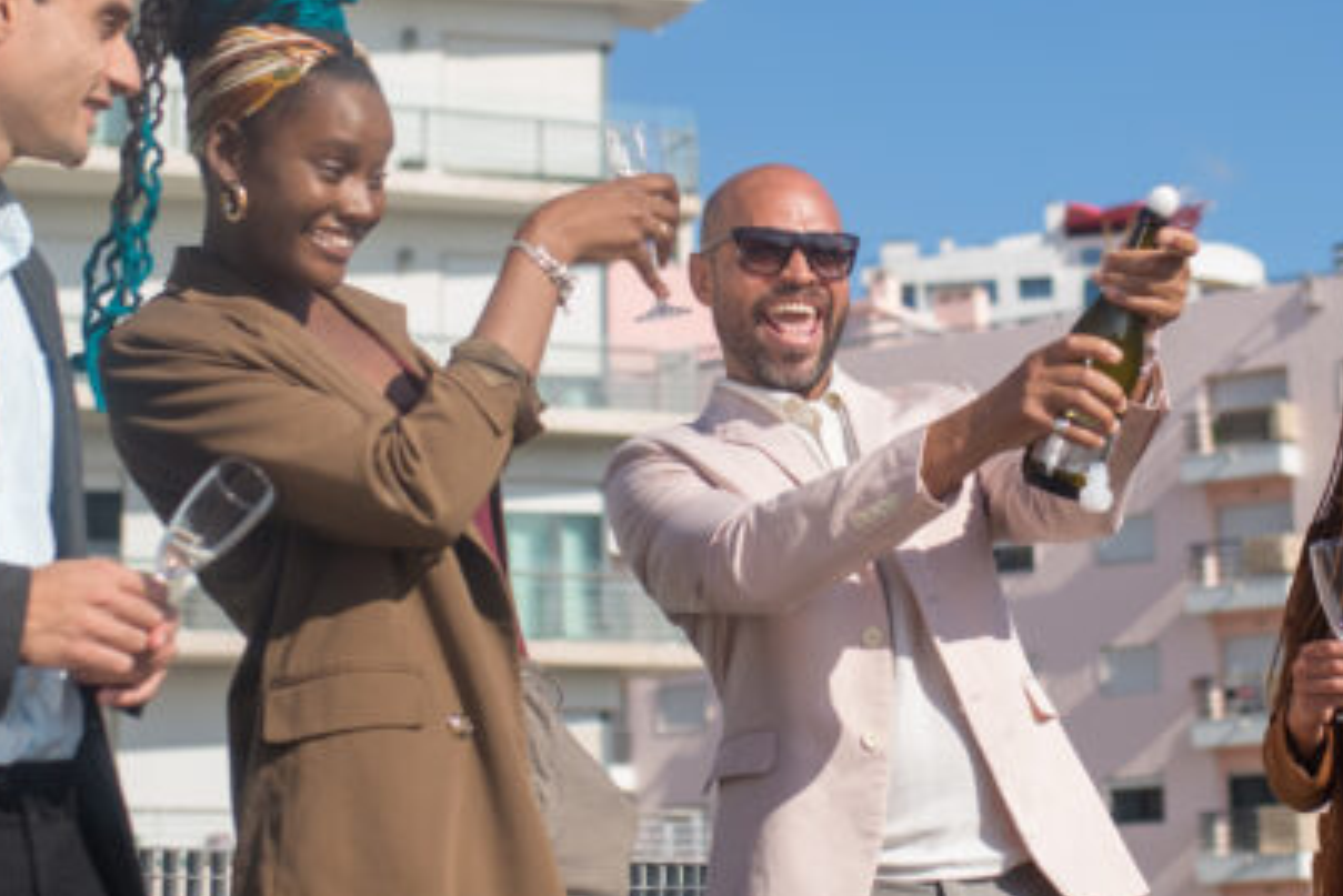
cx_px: 913
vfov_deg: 15.4
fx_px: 3321
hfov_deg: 22.7
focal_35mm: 89
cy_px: 380
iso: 160
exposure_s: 1/4000
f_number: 2.5
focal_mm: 35
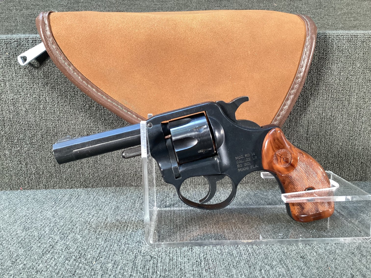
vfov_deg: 45.4
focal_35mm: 31
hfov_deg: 58.3
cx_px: 186
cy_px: 139
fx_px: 332
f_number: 2.4
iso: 200
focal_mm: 3.3
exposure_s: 1/60
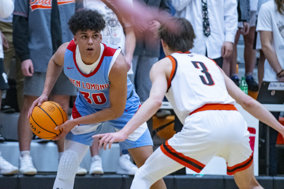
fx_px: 2012
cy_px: 94
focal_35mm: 255
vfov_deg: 5.4
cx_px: 142
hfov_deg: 8.1
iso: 4000
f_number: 3.2
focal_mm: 170
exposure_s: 1/1000
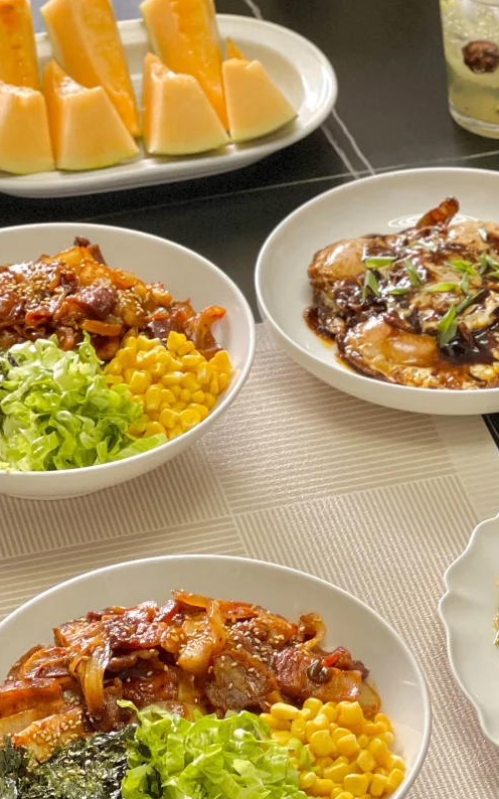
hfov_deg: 8.8
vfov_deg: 14.1
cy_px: 485
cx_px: 352
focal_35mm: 148
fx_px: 3221
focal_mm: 9
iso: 250
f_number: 2.8
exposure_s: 1/76
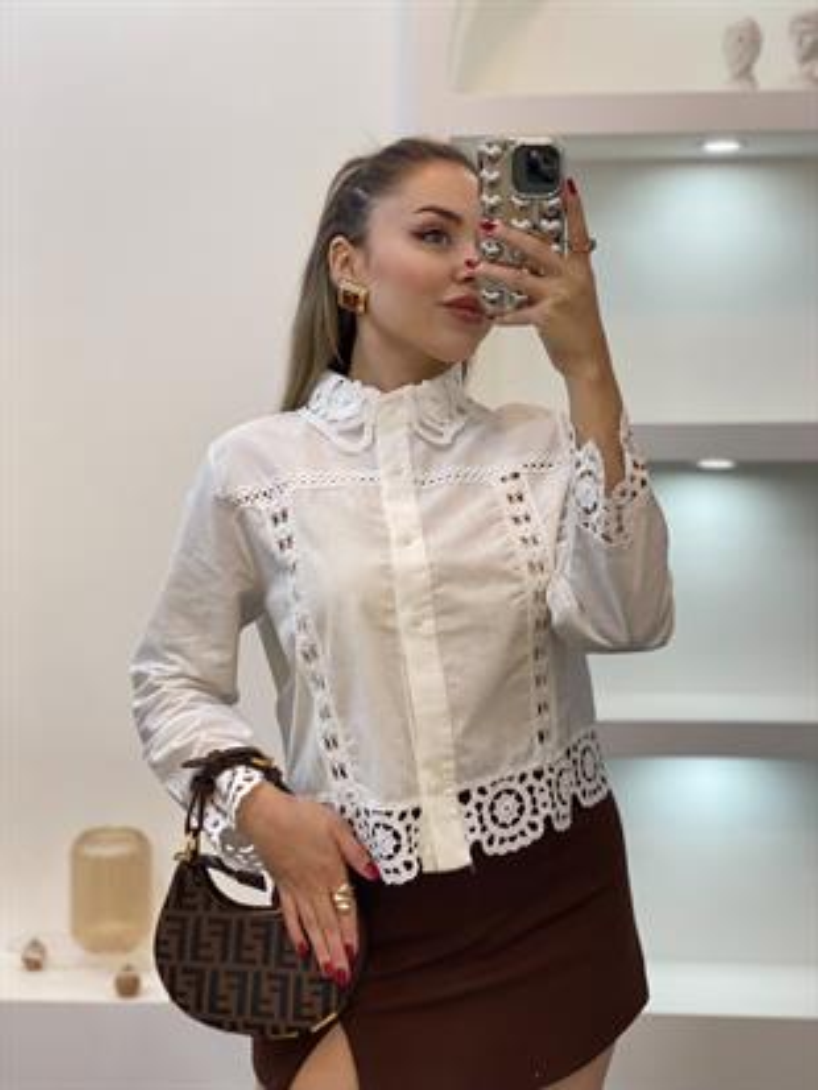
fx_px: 1638
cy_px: 545
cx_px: 409
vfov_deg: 36.8
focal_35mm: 52
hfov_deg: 28.0
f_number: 2
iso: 64
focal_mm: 6
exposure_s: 1/100
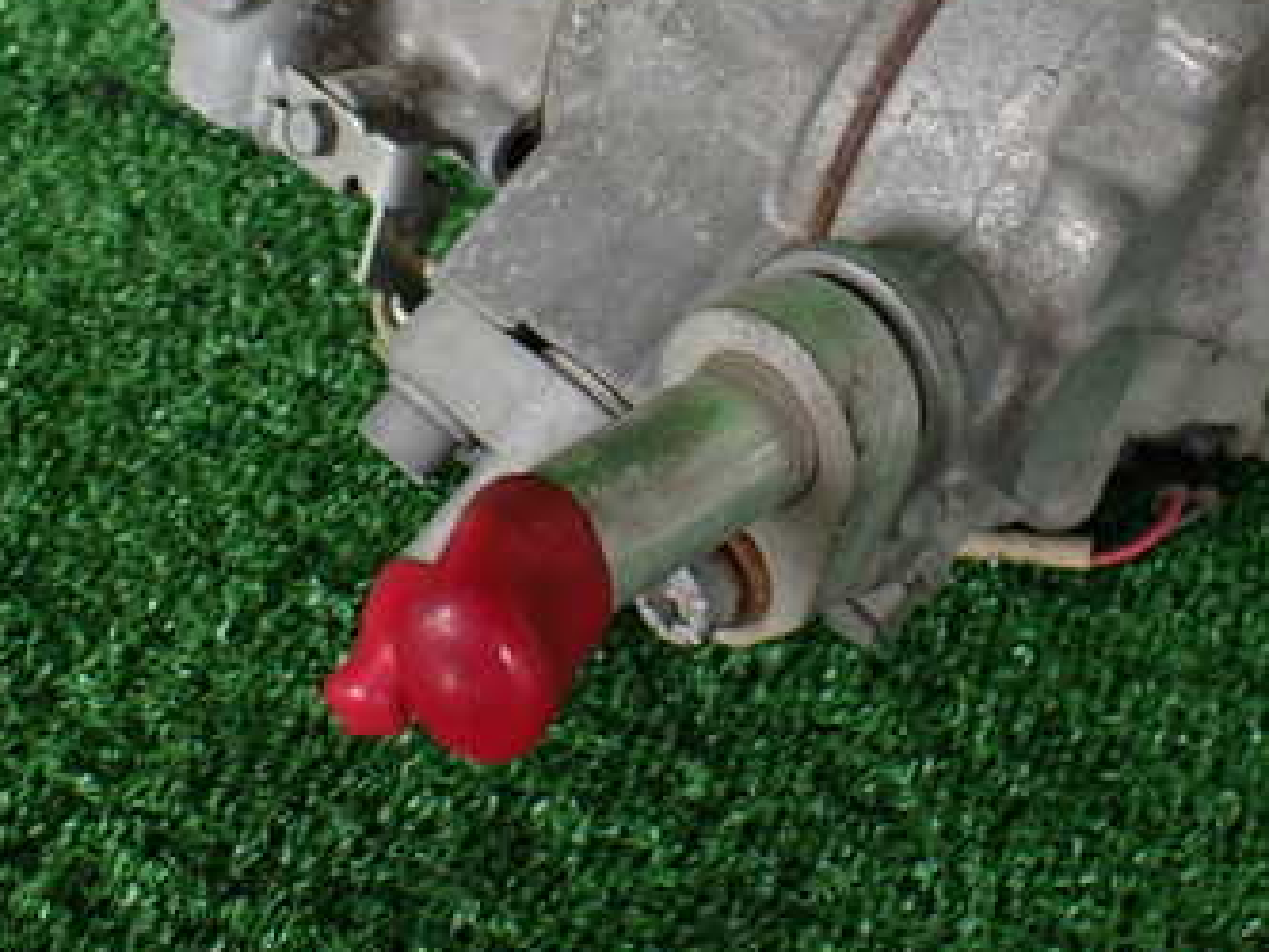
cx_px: 800
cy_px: 190
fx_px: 1980
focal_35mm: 54
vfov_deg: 26.5
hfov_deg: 35.3
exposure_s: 1/125
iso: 160
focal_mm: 5.4
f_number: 2.3
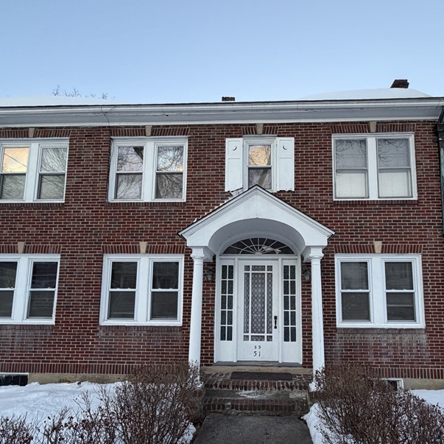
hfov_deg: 71.7
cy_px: 262
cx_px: 255
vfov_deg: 71.5
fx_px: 305
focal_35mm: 21
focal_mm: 2.22
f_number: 2.2
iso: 160
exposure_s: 1/121
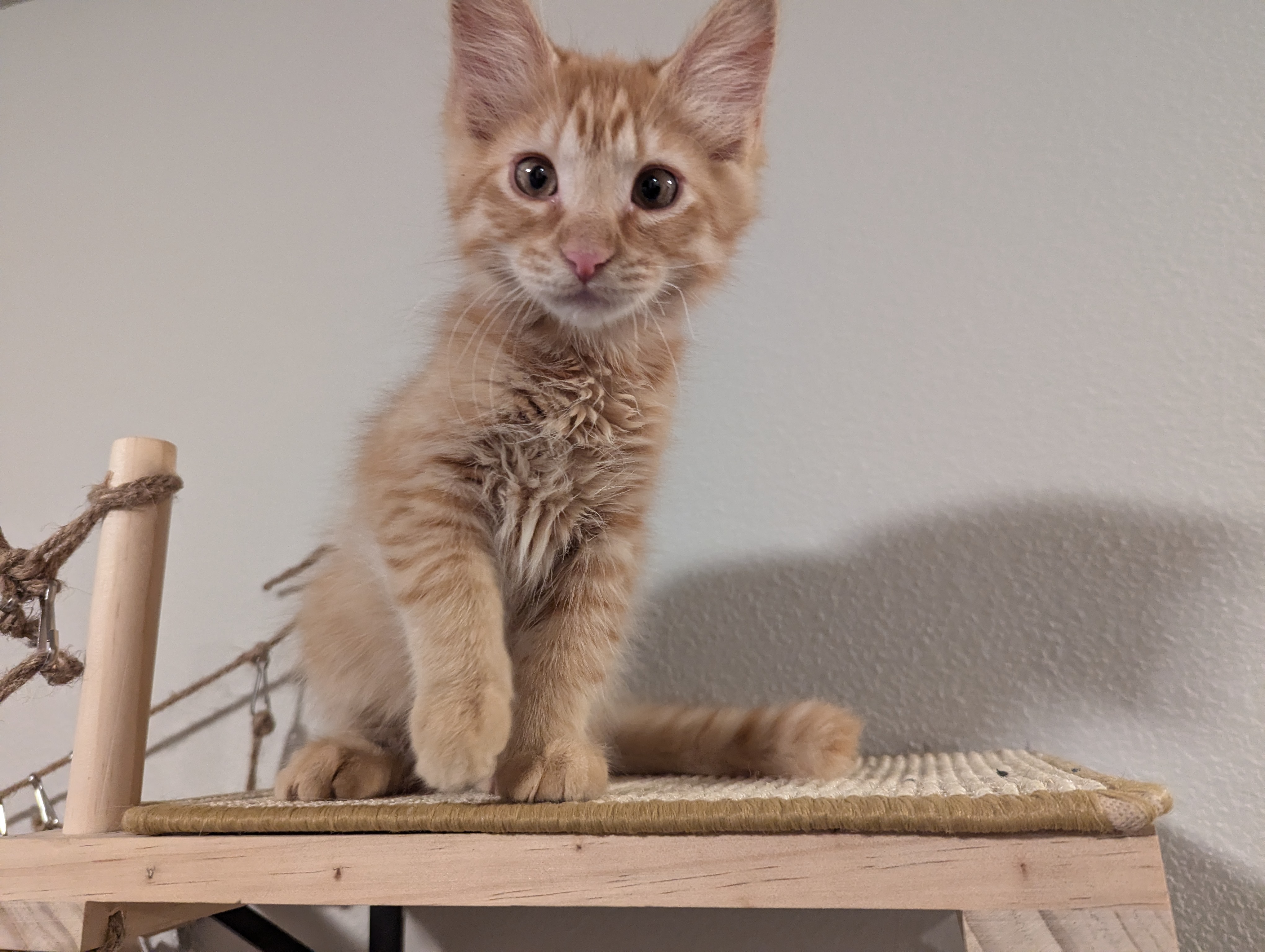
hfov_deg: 71.5
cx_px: 632
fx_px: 878
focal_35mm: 24
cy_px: 476
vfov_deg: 56.9
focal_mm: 6.81
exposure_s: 1/120
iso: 1210
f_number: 1.85
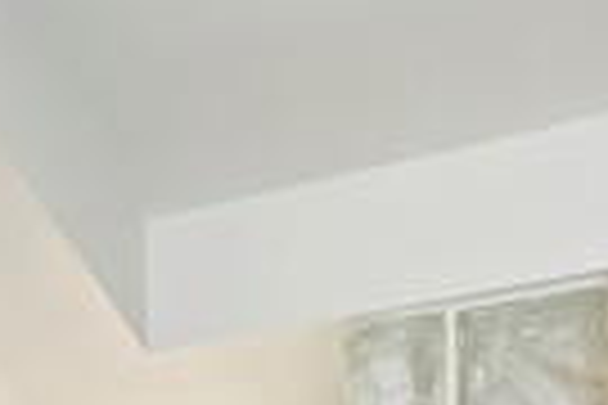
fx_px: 1199
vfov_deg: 14.4
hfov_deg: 25.8
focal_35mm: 71
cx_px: -99
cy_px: 911
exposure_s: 1/30
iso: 400
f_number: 8
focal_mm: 10
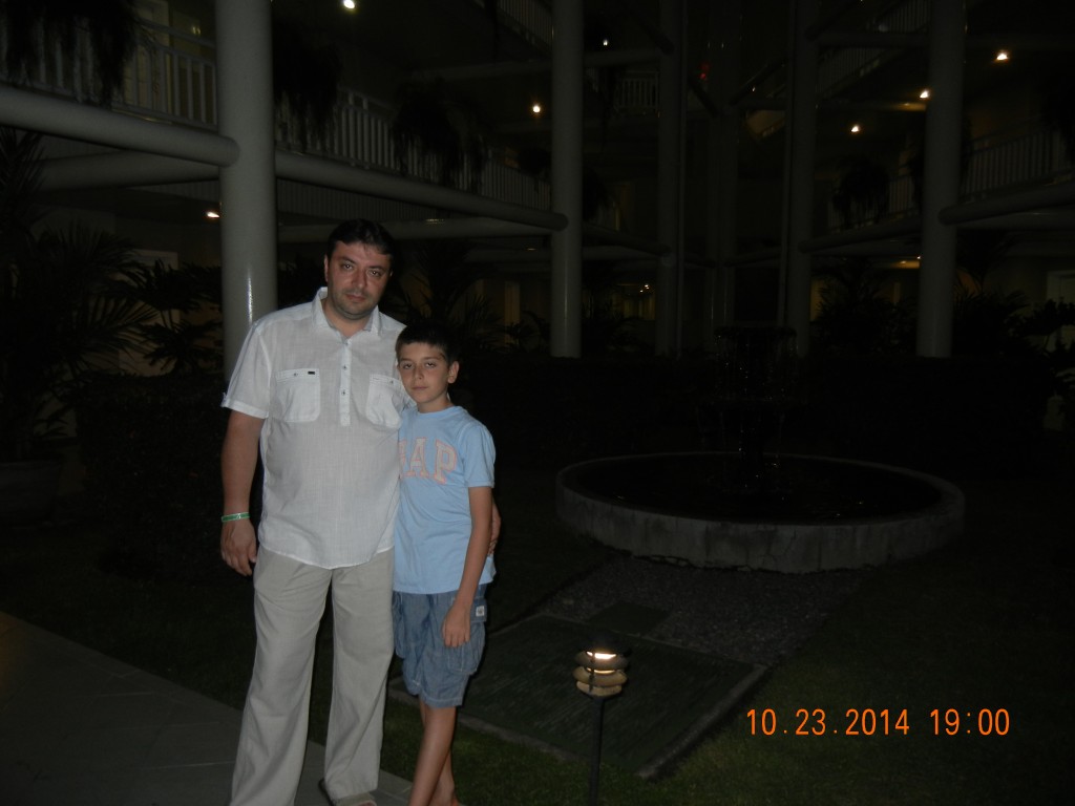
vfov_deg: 46.8
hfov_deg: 60.0
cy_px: 403
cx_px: 538
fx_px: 932
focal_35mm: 30
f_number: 3.5
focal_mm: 5.4
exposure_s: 1/30
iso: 200
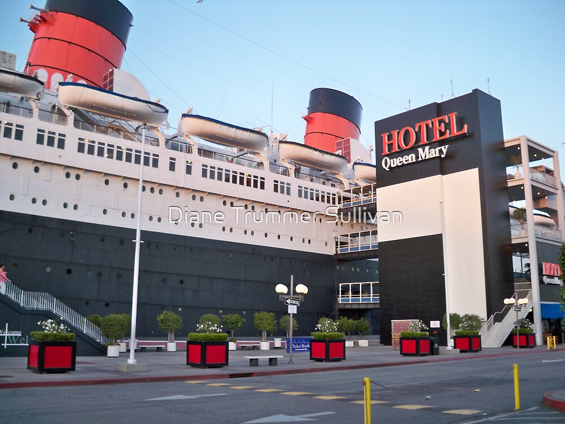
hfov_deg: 52.6
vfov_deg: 40.7
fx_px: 571
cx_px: 282
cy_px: 212
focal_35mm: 35
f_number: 3.1
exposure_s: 1/80
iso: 80
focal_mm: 6.3
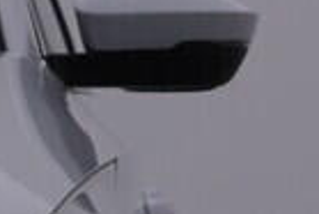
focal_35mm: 265
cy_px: 627
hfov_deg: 7.8
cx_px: 138
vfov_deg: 5.0
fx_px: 2351
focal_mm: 24
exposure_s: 1/160
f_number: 5.6
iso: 125
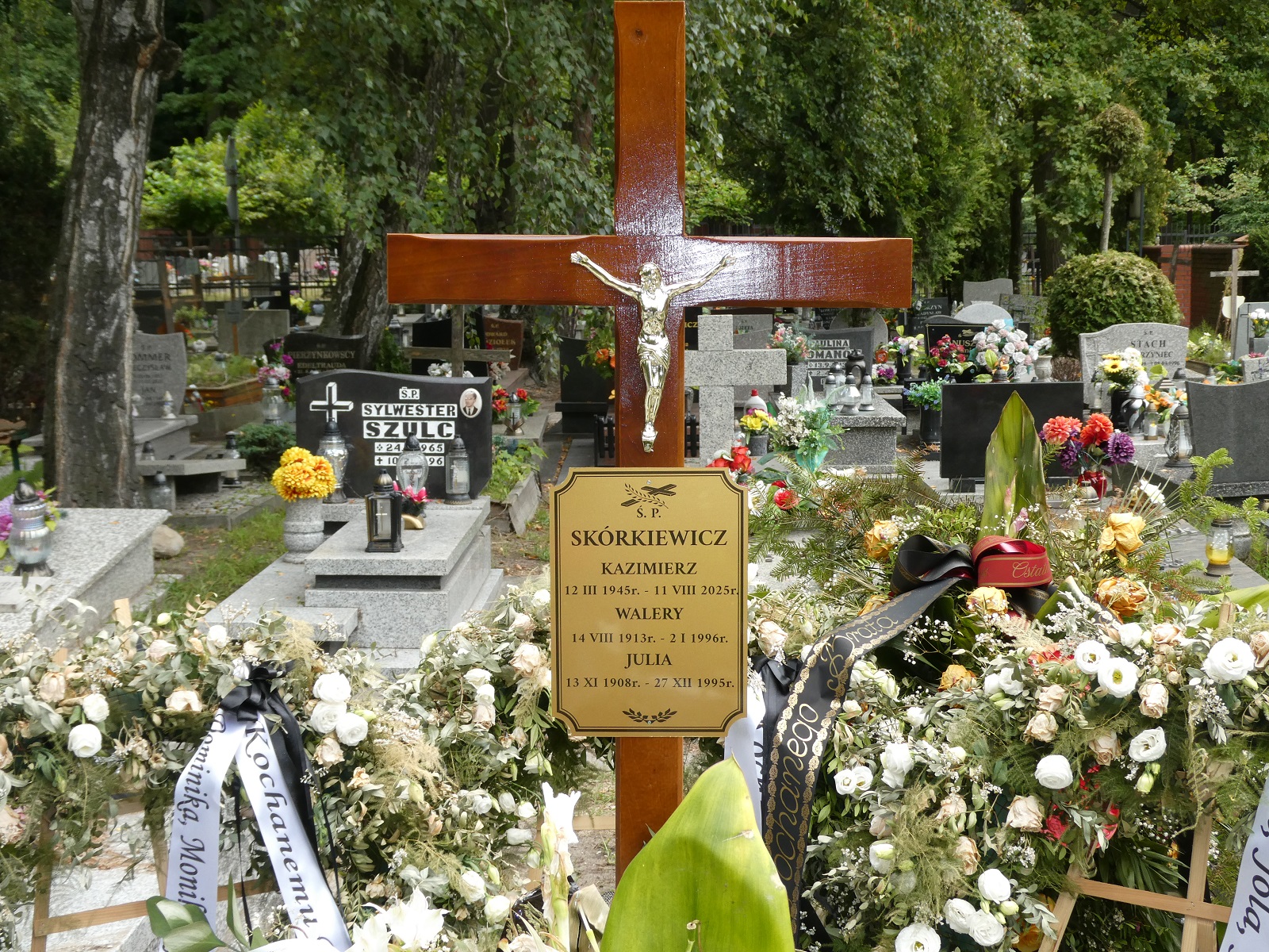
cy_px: 476
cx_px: 634
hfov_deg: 40.4
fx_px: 1723
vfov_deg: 30.9
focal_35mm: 47
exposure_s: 1/60
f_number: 4
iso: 160
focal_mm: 8.4
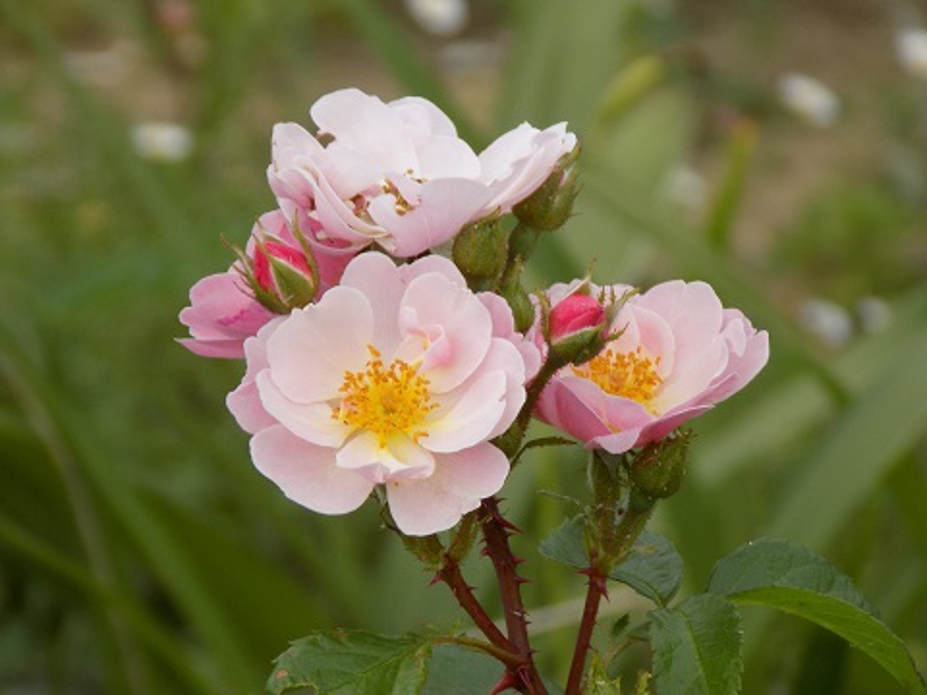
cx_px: 464
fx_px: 8489
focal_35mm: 317
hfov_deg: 6.3
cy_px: 348
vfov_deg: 4.7
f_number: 5.9
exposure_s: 1/250
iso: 80
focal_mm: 56.4
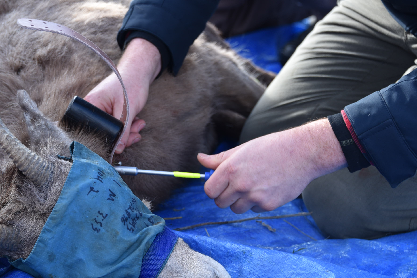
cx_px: 132
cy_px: 160
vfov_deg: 9.0
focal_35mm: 152
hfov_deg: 13.5
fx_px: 1761
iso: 400
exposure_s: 1/400
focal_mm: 105
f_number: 5.3
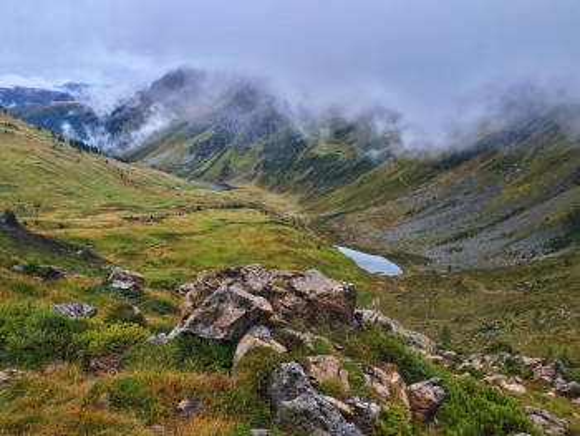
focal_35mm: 27
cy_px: 218
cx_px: 290
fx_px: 453
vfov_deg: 51.4
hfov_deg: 65.3
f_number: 1.9
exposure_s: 1/210
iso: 40
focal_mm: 3.6
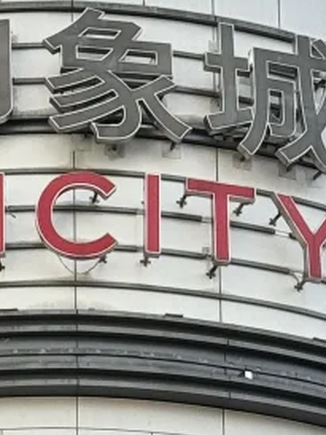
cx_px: -32
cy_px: 1028
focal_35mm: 253
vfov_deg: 7.4
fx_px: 3174
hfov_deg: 5.9
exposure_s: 1/2717
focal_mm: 6.76
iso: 64
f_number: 1.78
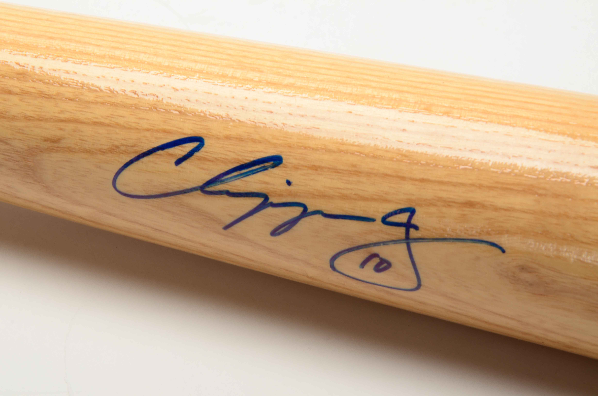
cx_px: 299
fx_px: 2611
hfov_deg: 13.1
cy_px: 198
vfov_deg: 8.7
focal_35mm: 158
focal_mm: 105
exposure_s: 1/160
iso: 200
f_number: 16
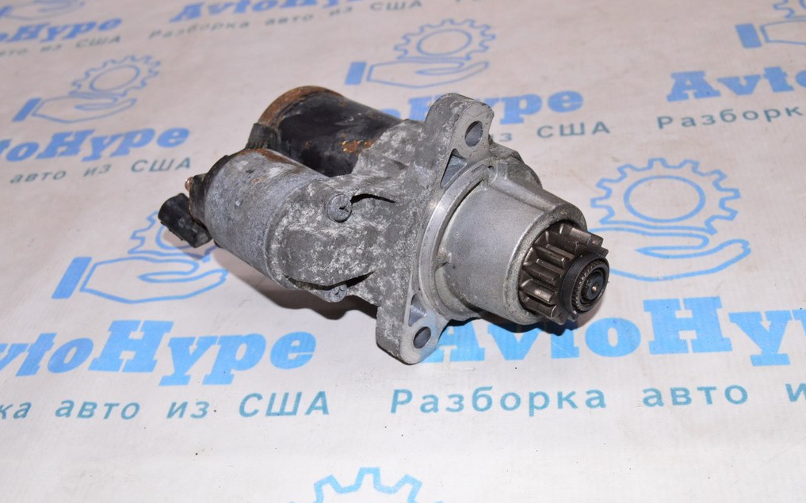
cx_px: 401
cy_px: 268
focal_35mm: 40
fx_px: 878
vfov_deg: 32.0
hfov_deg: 49.3
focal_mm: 26
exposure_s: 1/200
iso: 1600
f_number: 8
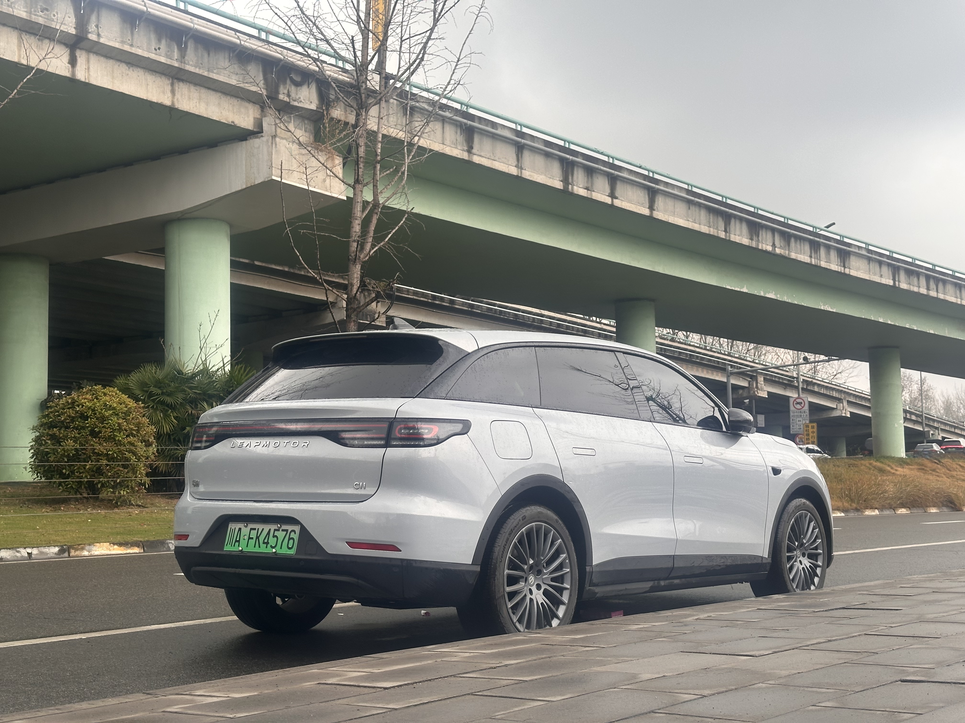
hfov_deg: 39.7
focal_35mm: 48
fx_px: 1338
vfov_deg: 30.3
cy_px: 362
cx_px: 482
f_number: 1.78
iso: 50
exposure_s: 1/222
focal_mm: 6.86
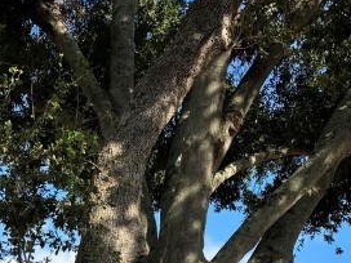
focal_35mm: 98
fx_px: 994
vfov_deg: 13.7
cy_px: 458
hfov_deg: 19.8
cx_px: 63
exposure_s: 1/1721
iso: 50
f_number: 1.6
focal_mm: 5.96
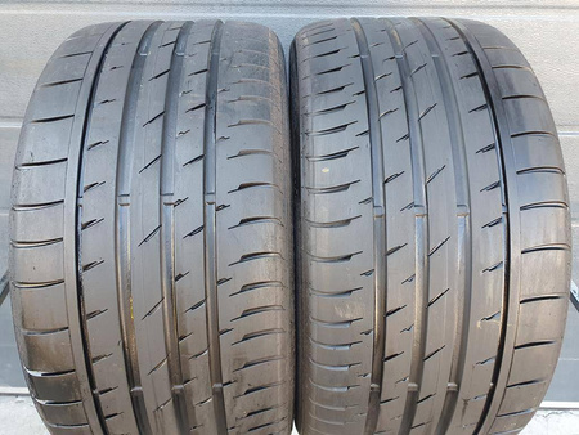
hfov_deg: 67.3
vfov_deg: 53.1
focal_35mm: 26
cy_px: 218
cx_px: 290
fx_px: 435
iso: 160
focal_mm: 4.32
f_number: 2.4
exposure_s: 1/100
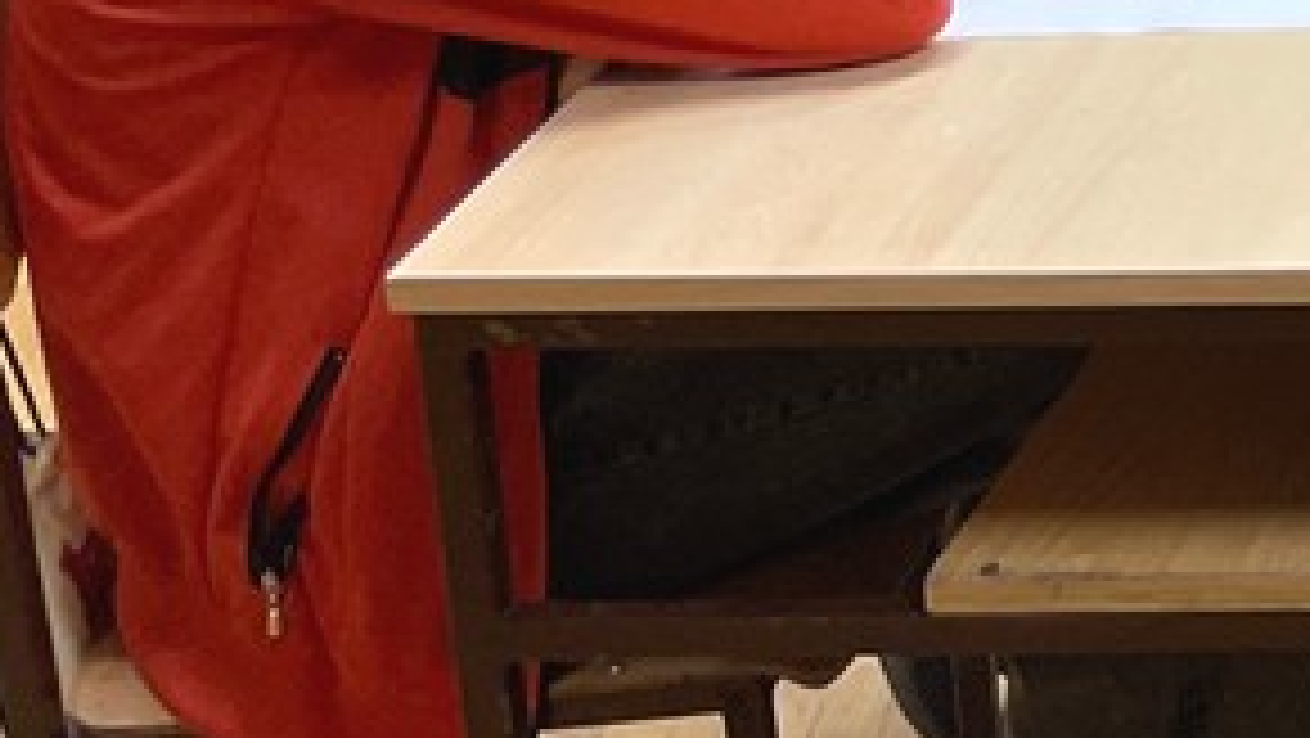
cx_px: 3061
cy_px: -554
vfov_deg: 8.4
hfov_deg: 12.4
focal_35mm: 140
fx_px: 4865
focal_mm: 4.2
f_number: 1.6
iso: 100
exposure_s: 1/90
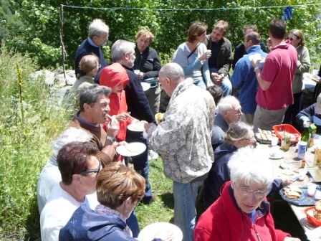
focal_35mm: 51
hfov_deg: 37.5
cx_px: 160
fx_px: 473
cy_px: 120
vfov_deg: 28.6
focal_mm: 6.1
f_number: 3.1
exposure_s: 1/400
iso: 80
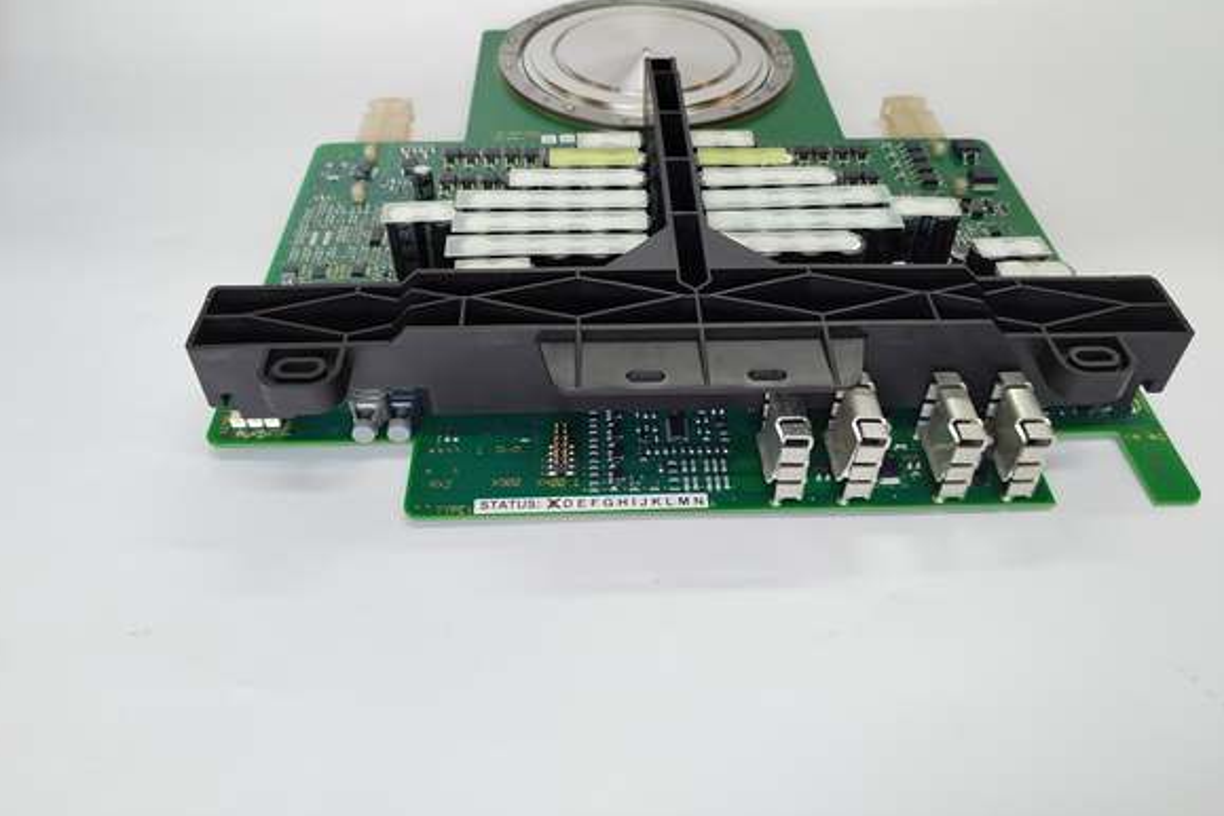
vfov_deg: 46.3
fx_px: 952
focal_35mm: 28
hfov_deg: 65.5
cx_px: 617
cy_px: 353
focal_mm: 4.75
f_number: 1.8
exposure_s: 1/50
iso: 164
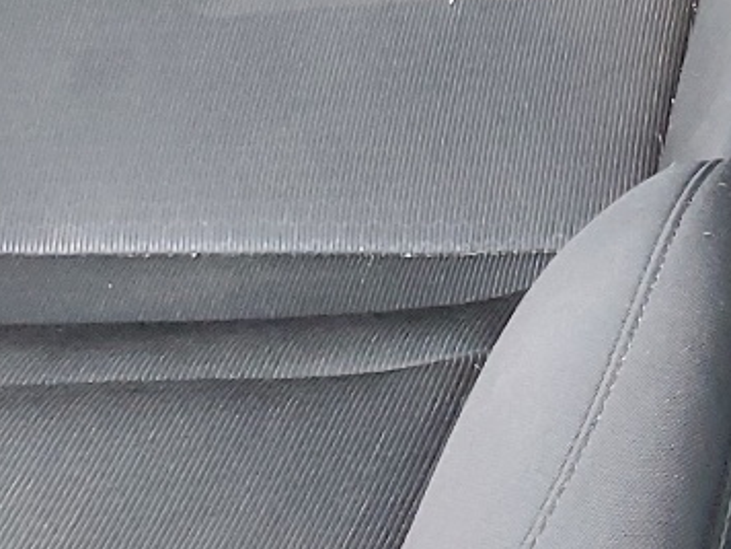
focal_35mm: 117
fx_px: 2471
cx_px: 1144
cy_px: -553
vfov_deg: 11.4
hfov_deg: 15.4
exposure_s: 1/60.2
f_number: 1.5
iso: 230
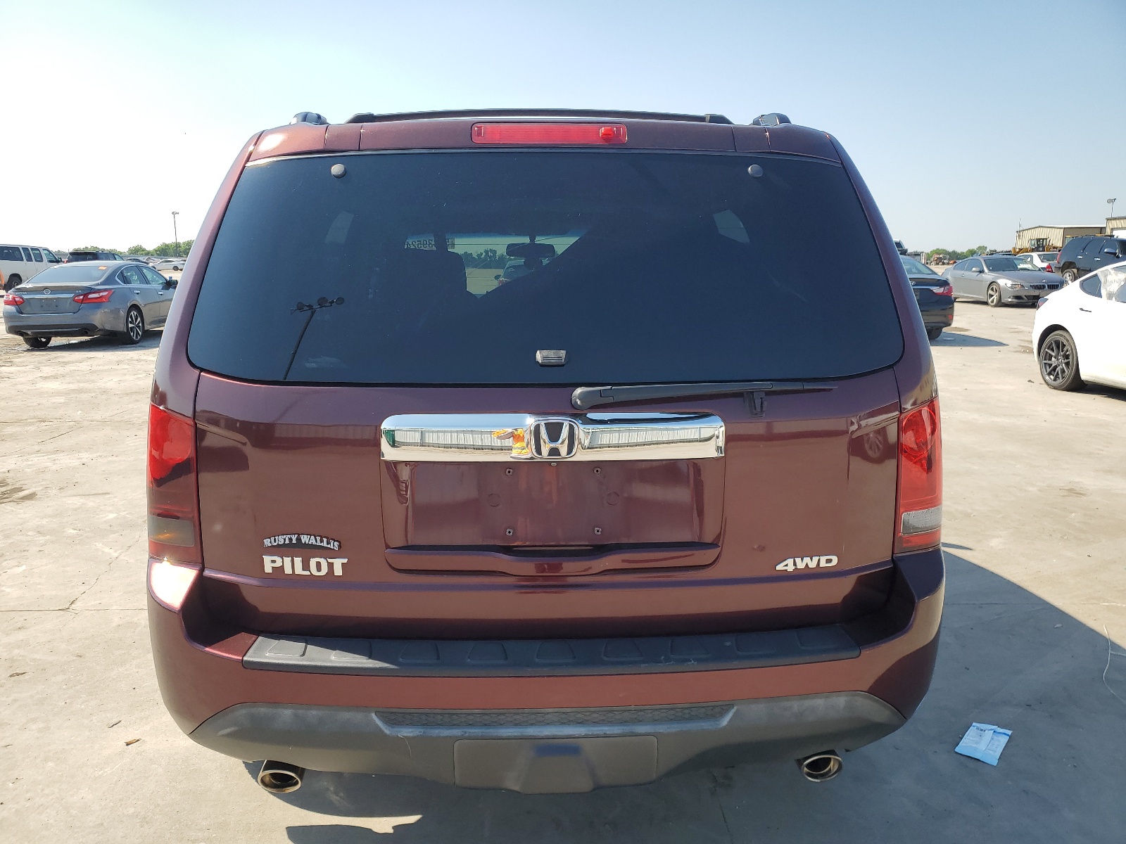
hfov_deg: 67.3
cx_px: 563
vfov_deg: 53.1
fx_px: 846
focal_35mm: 26
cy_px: 422
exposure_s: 1/2000
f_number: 1.5
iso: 50
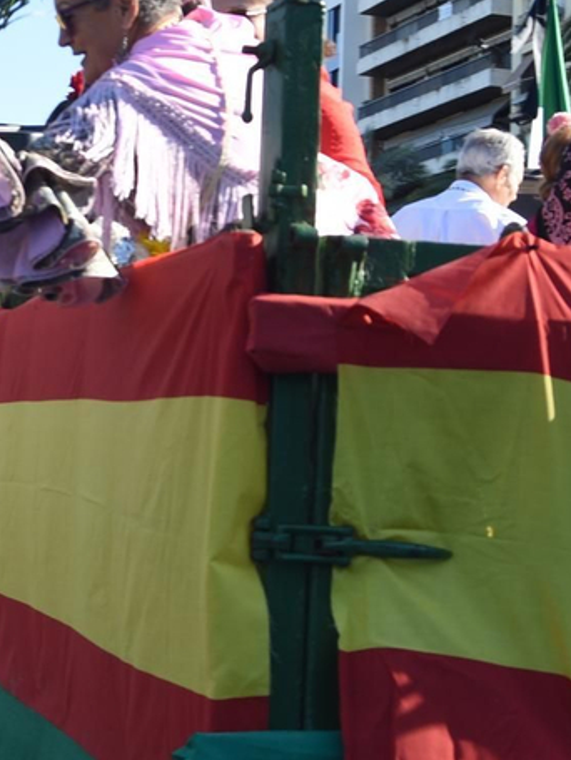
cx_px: 12
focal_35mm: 98
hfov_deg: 14.9
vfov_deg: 19.9
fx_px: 2152
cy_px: 207
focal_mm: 29
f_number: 9
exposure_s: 1/125
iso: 100
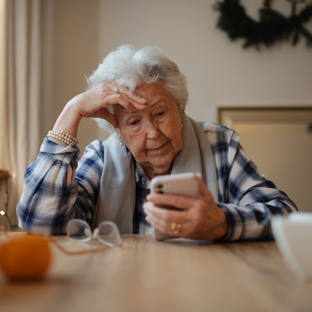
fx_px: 459
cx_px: 156
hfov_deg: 37.6
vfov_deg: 37.6
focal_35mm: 45
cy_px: 157
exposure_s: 1/125
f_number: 1.6
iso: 250
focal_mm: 35
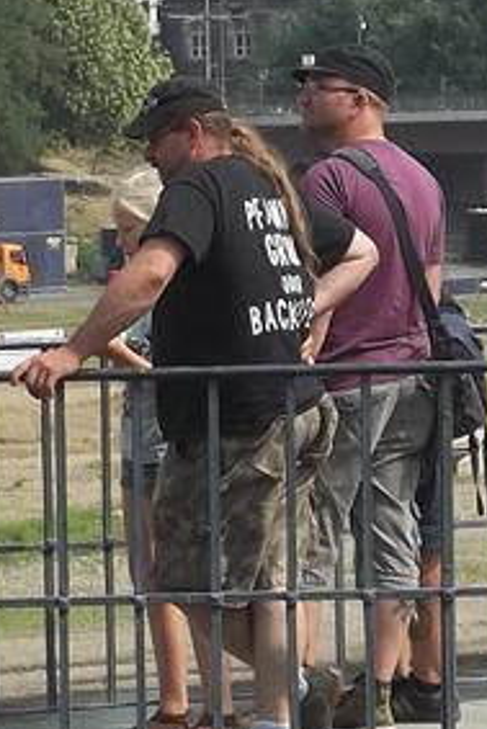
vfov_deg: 6.0
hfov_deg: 4.0
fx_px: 6971
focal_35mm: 344
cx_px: 441
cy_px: 245
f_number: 5.6
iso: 64
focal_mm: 19.5
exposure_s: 1/320
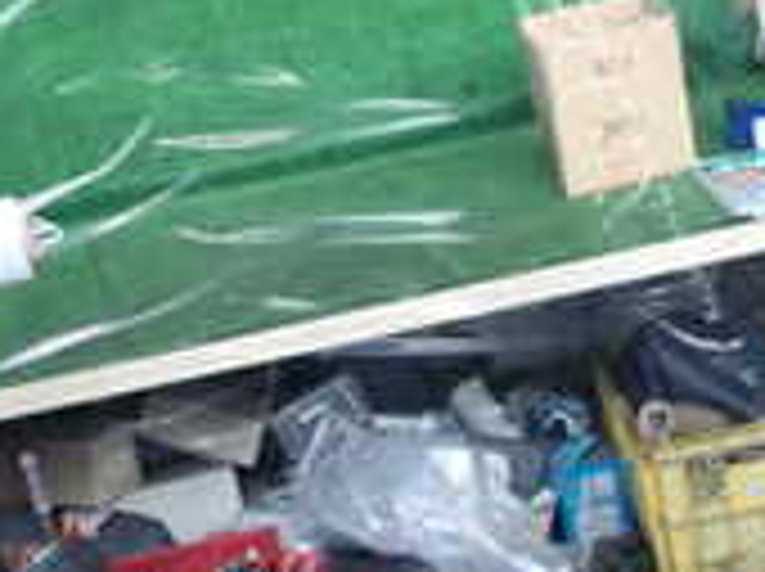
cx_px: 513
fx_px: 2339
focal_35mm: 106
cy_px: 788
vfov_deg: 13.3
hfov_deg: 18.5
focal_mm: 5.4
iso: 320
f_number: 2.3
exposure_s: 1/30
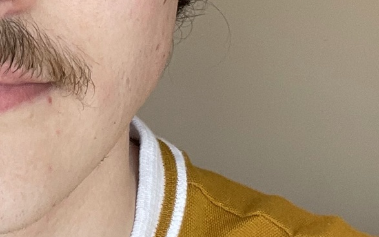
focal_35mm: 111
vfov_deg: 11.0
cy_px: -183
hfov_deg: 18.2
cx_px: -21
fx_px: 1147
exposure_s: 1/120
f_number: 2.2
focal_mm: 2.71
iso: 80
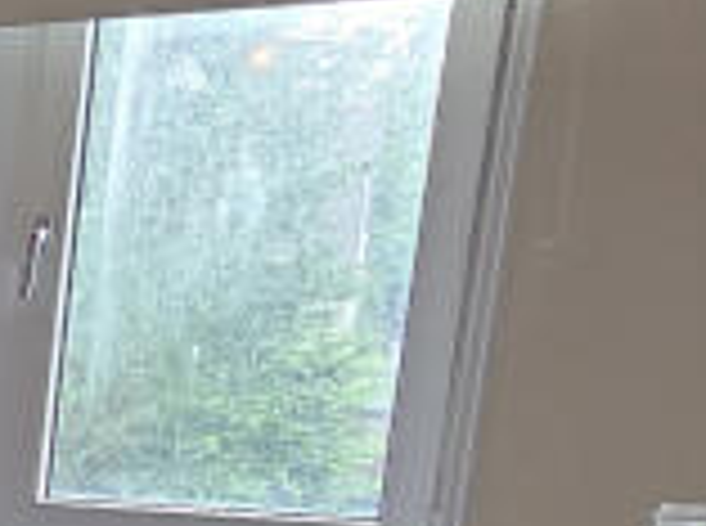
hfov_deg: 15.5
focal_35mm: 85
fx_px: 1730
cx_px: -886
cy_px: 737
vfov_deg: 16.1
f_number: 2.2
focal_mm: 2.2
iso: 200
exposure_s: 1/50
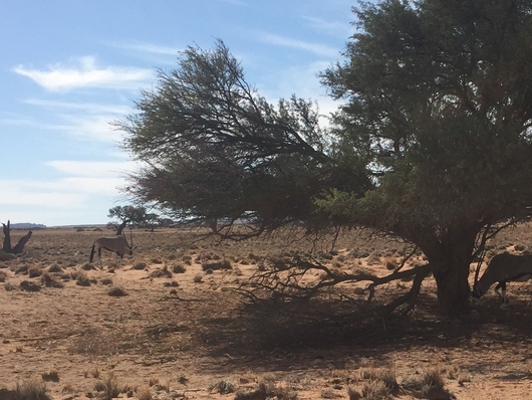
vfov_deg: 20.7
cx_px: 443
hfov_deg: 27.1
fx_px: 1076
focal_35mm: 70
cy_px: 340
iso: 32
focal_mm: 4.15
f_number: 2.2
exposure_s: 1/3597
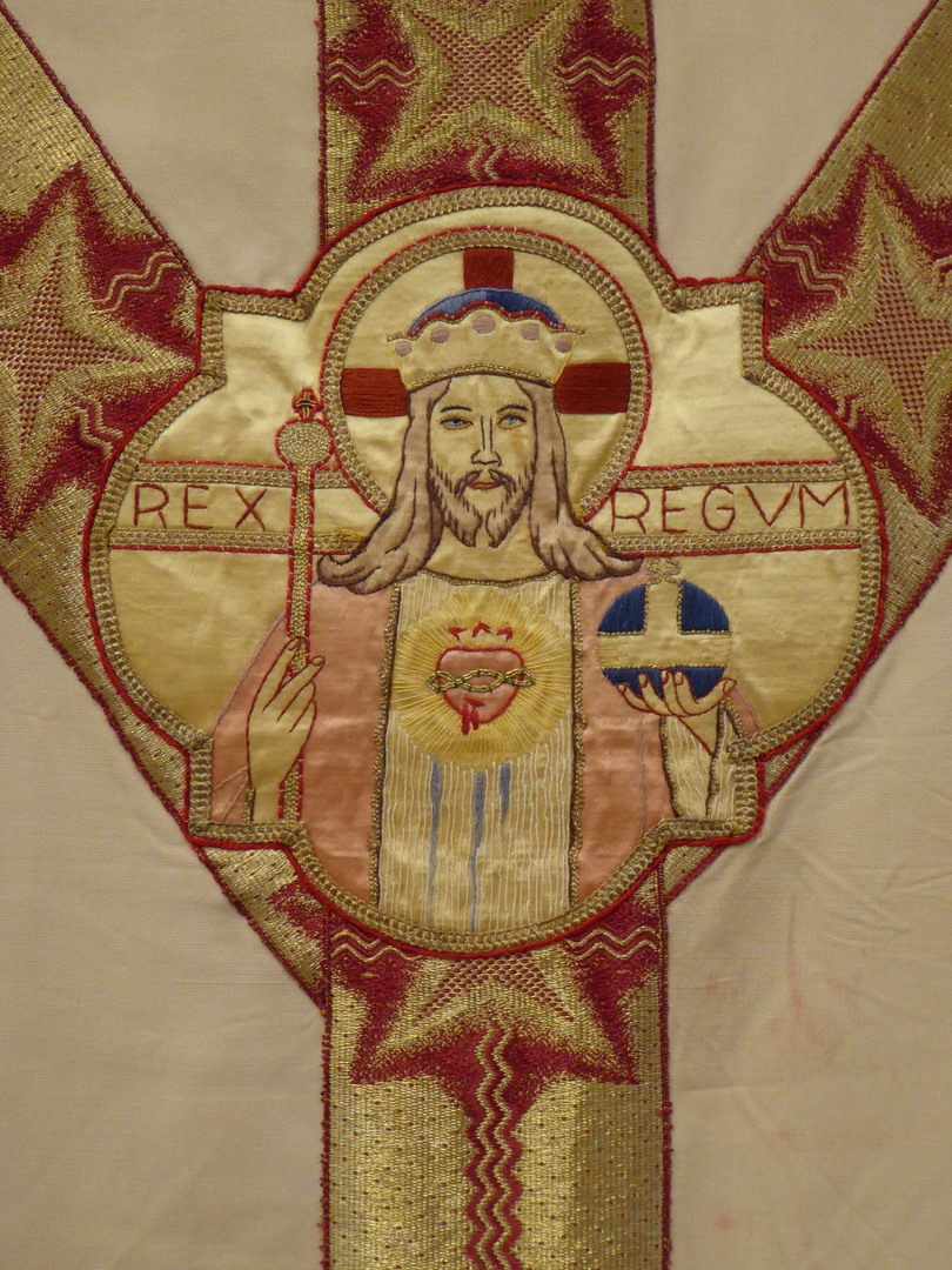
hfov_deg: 27.0
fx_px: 1980
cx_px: 476
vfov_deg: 35.5
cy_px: 635
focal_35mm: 54
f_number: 4.1
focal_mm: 9.6
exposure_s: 1/50
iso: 400
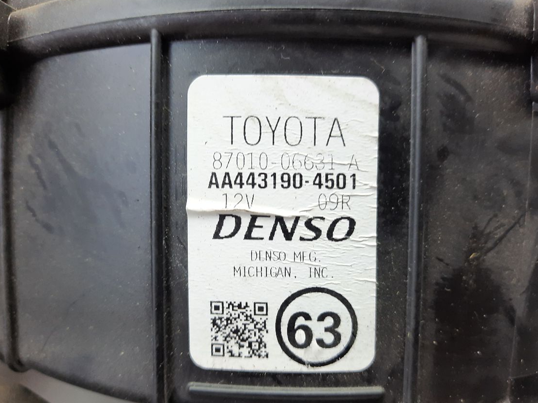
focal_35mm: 27
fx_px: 420
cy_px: 212
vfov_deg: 51.3
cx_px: 264
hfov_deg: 65.3
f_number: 2
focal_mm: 4.6
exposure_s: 1/50
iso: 160
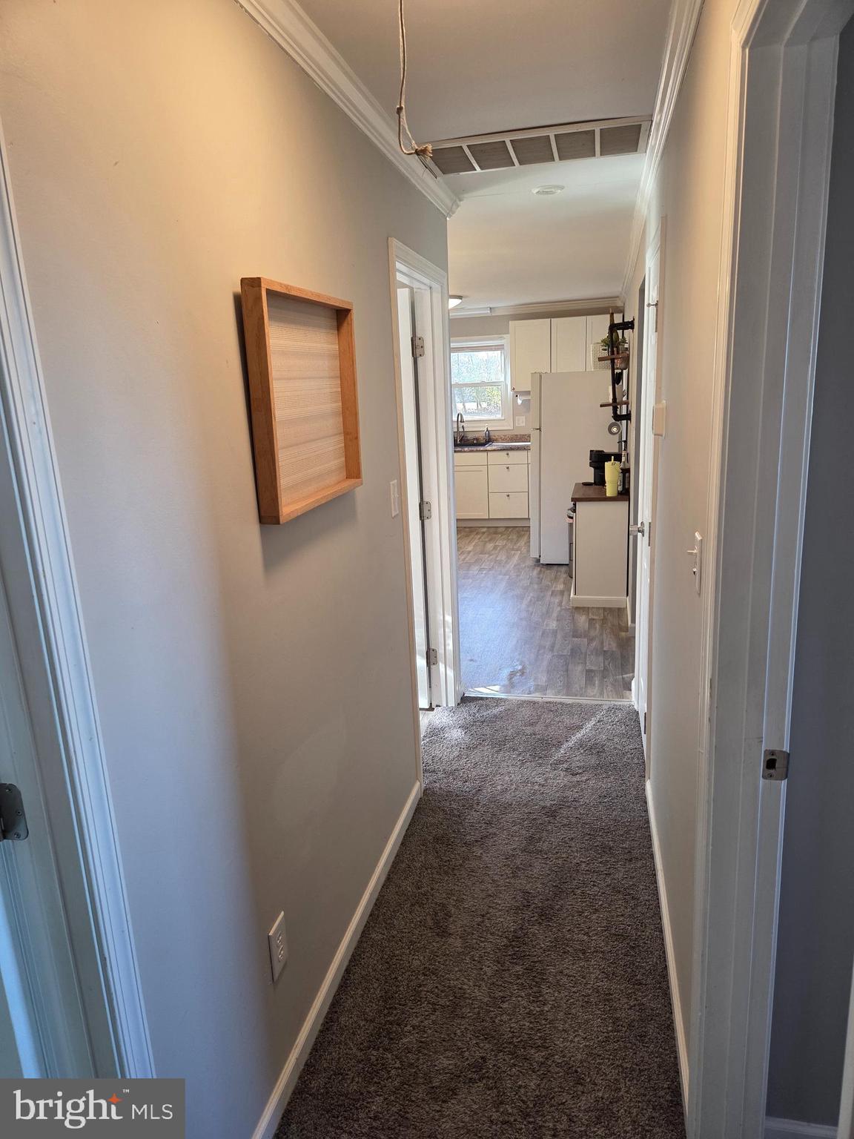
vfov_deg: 73.9
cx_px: 427
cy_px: 570
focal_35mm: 23
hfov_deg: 58.9
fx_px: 757
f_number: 1.8
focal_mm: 5.4
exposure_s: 1/120
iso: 250
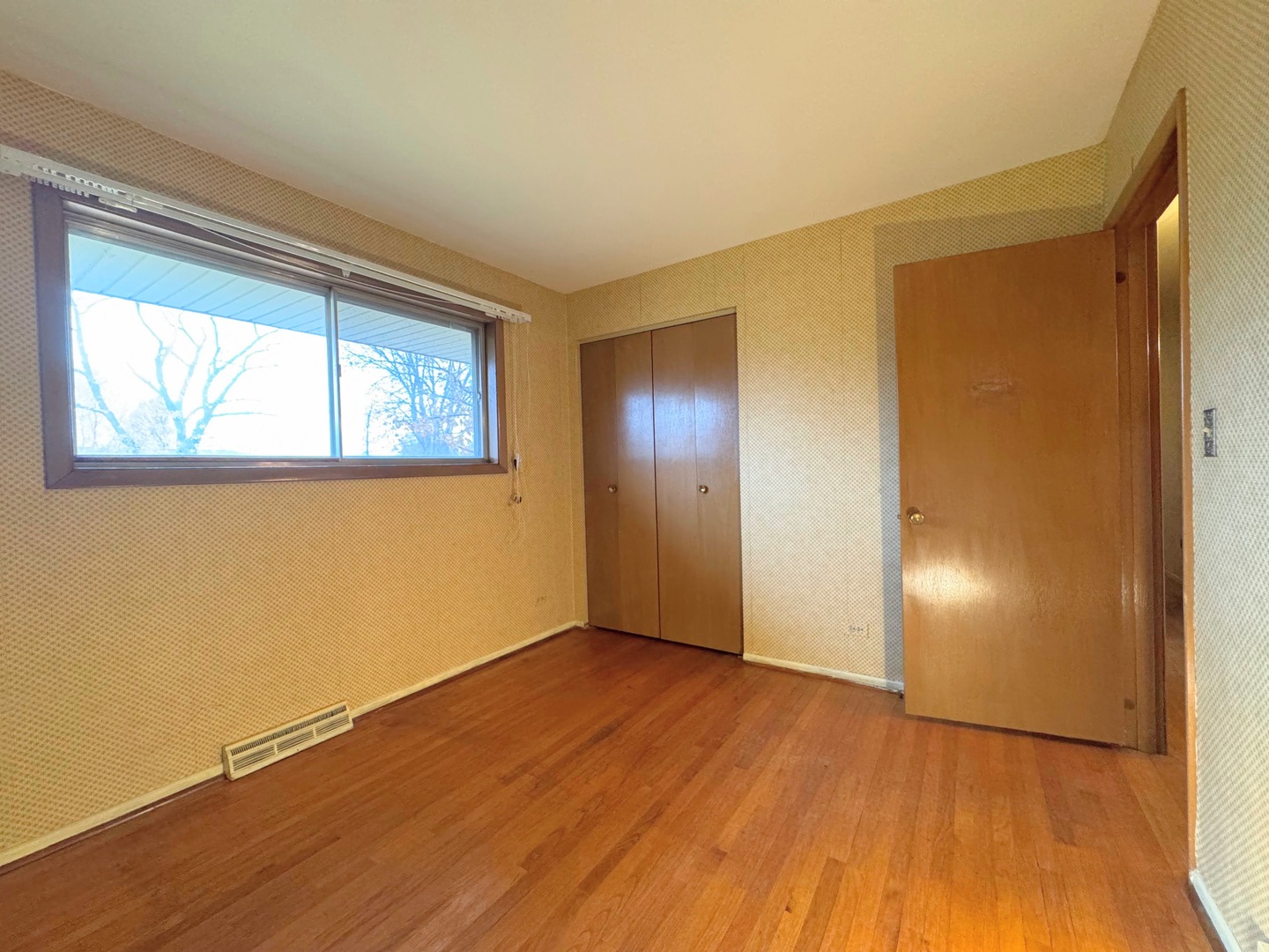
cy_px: 476
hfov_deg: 102.1
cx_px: 634
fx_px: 513
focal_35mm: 14
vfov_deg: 85.7
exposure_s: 1/60
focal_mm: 2.22
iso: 640
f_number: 2.2
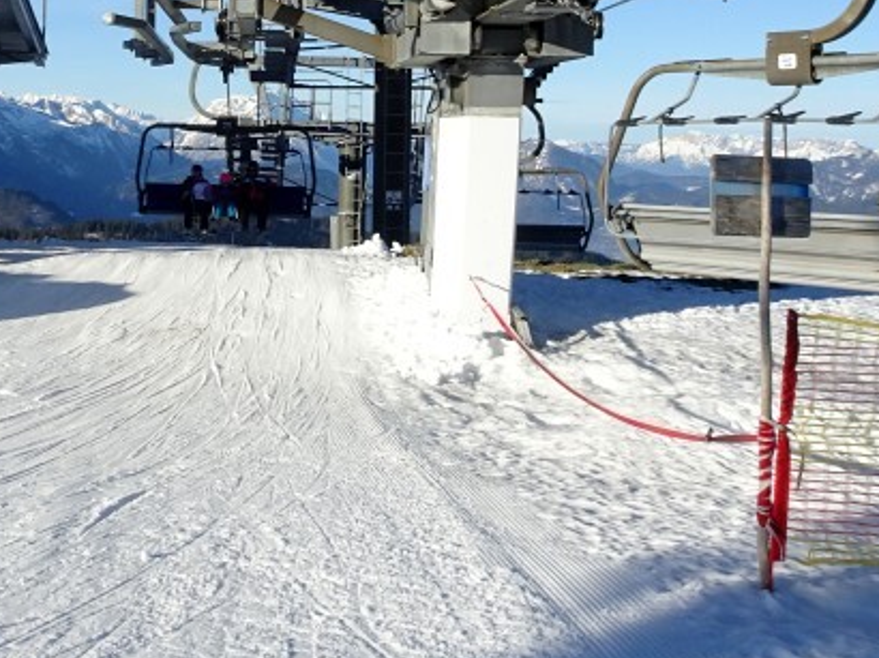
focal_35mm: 60
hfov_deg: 31.4
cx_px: 174
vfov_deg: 24.0
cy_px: 120
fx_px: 1523
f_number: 3.5
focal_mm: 4.1
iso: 80
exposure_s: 1/800
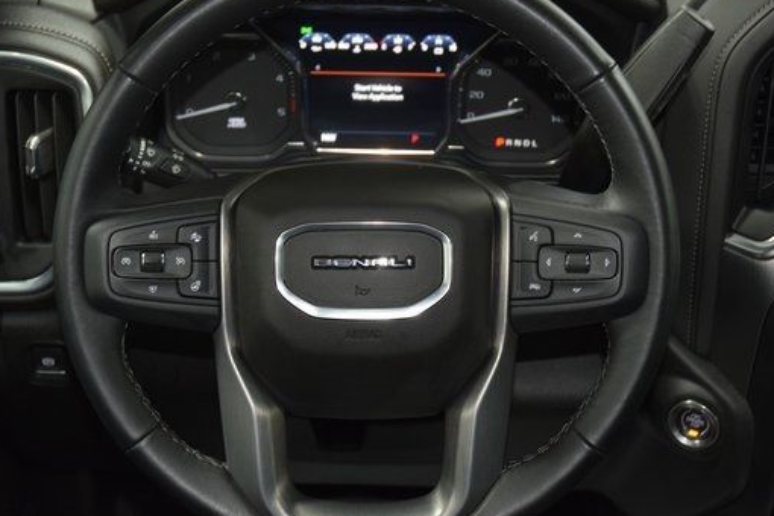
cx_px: 367
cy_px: 256
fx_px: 1376
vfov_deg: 21.2
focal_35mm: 64
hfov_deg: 31.4
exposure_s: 1/30
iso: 1600
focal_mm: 34
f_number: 4
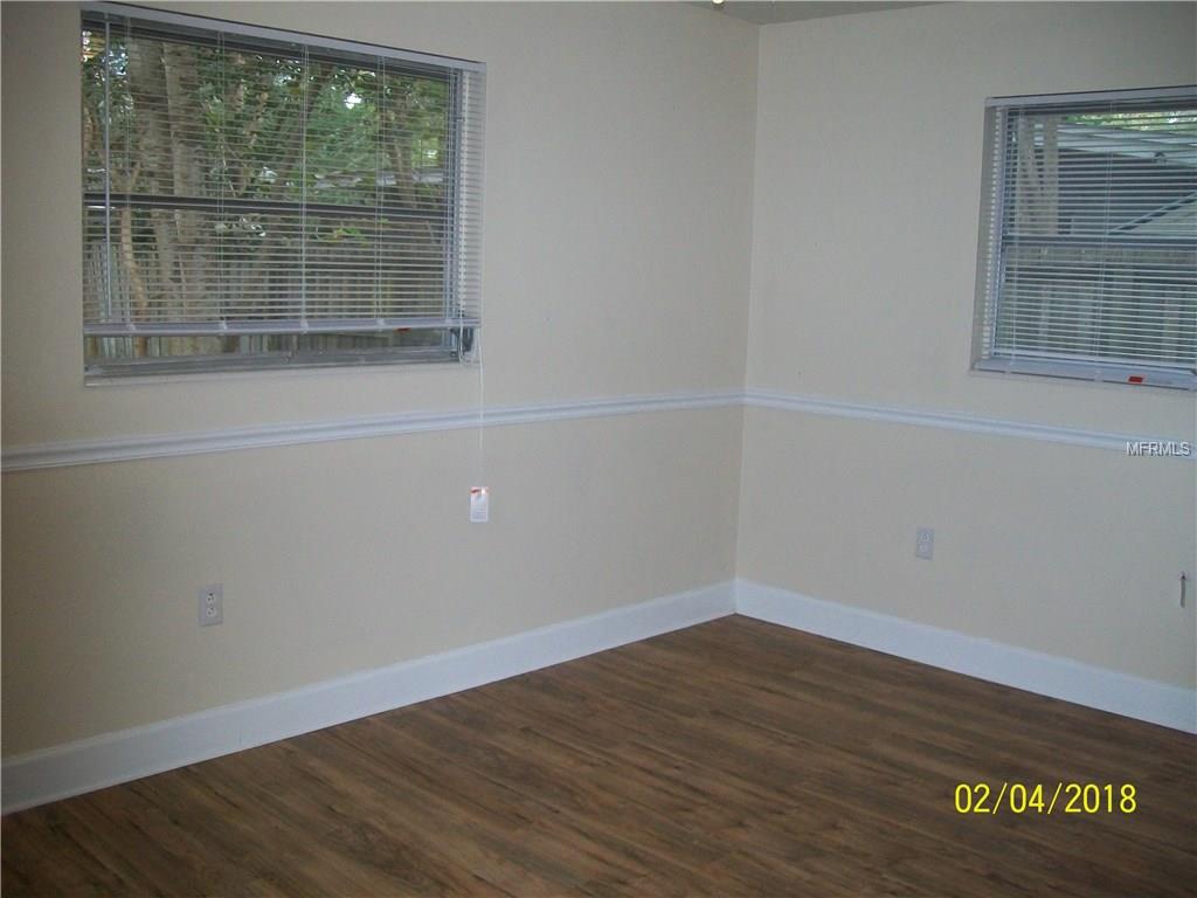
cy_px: 449
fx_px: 1176
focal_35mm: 34
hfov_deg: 54.0
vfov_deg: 41.8
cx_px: 598
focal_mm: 6.1
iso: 160
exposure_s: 1/60
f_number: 2.7
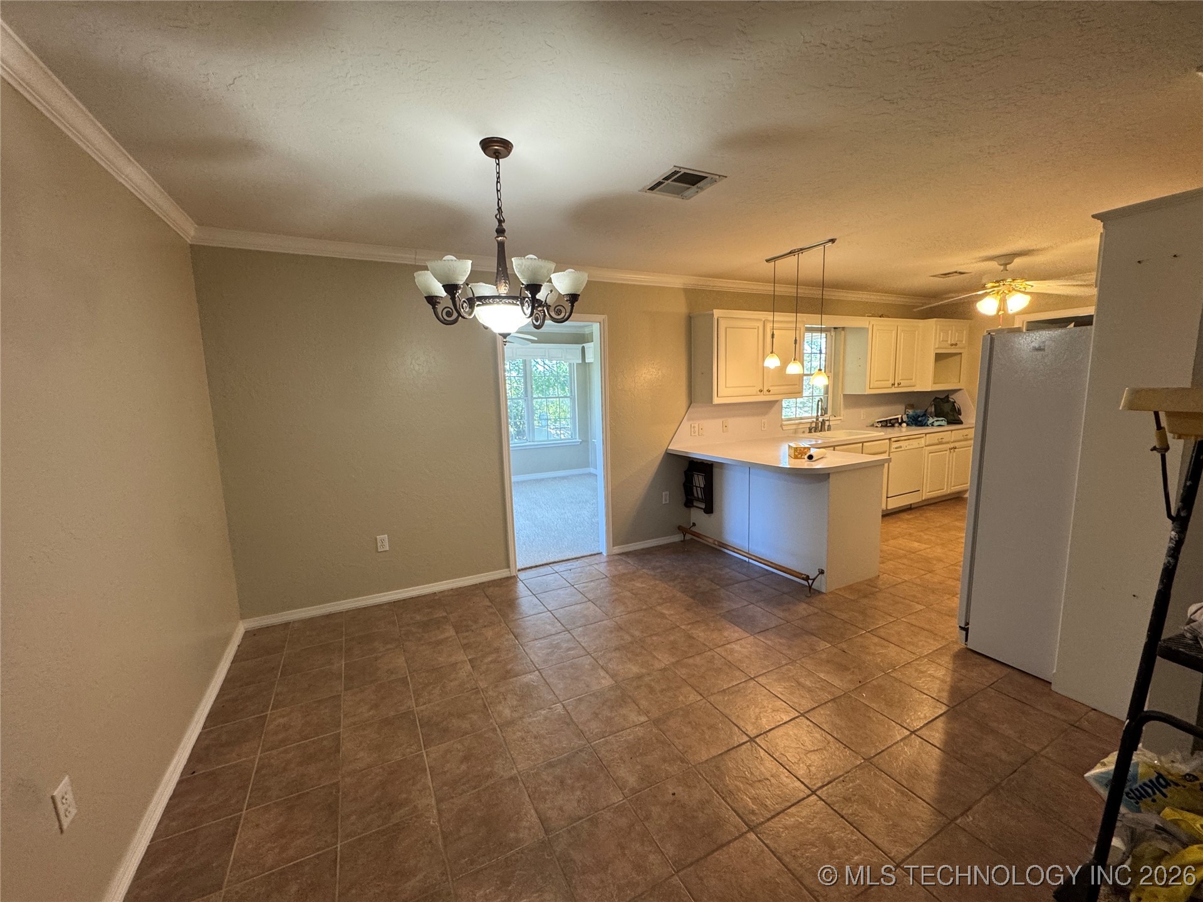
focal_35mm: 14
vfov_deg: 85.7
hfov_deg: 102.1
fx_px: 487
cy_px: 451
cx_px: 602
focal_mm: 2.22
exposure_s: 1/60
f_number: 2.2
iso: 160
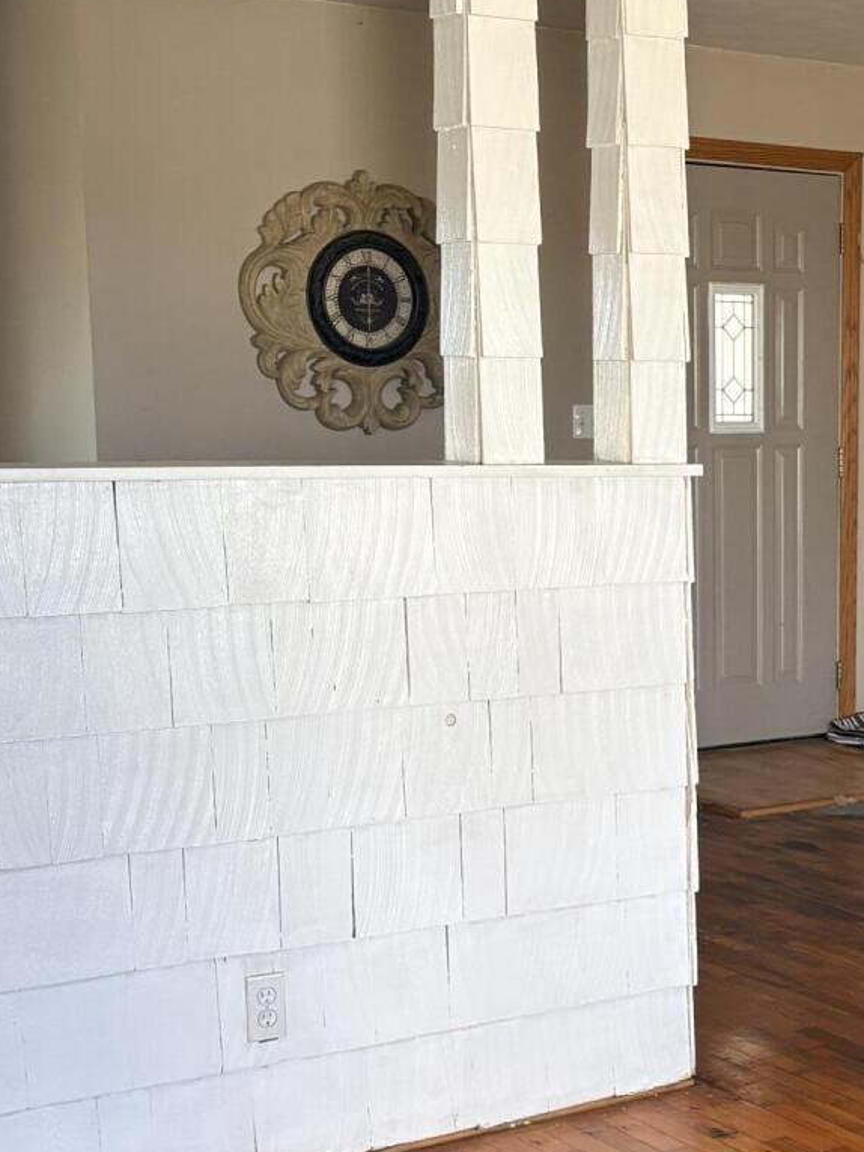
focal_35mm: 68
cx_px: 926
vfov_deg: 28.3
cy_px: 788
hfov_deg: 20.7
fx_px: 2262
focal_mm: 5.96
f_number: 1.6
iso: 125
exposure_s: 1/102
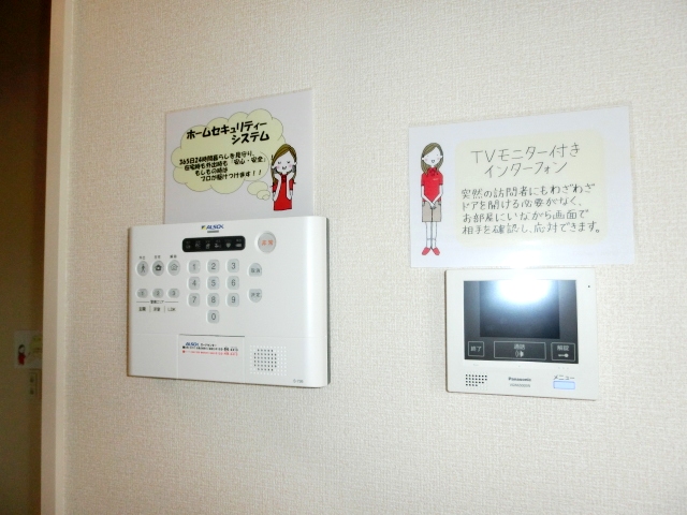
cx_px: 344
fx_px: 476
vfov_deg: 56.8
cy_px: 258
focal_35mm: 24
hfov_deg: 71.6
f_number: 3
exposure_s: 1/320
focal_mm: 4.24
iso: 200
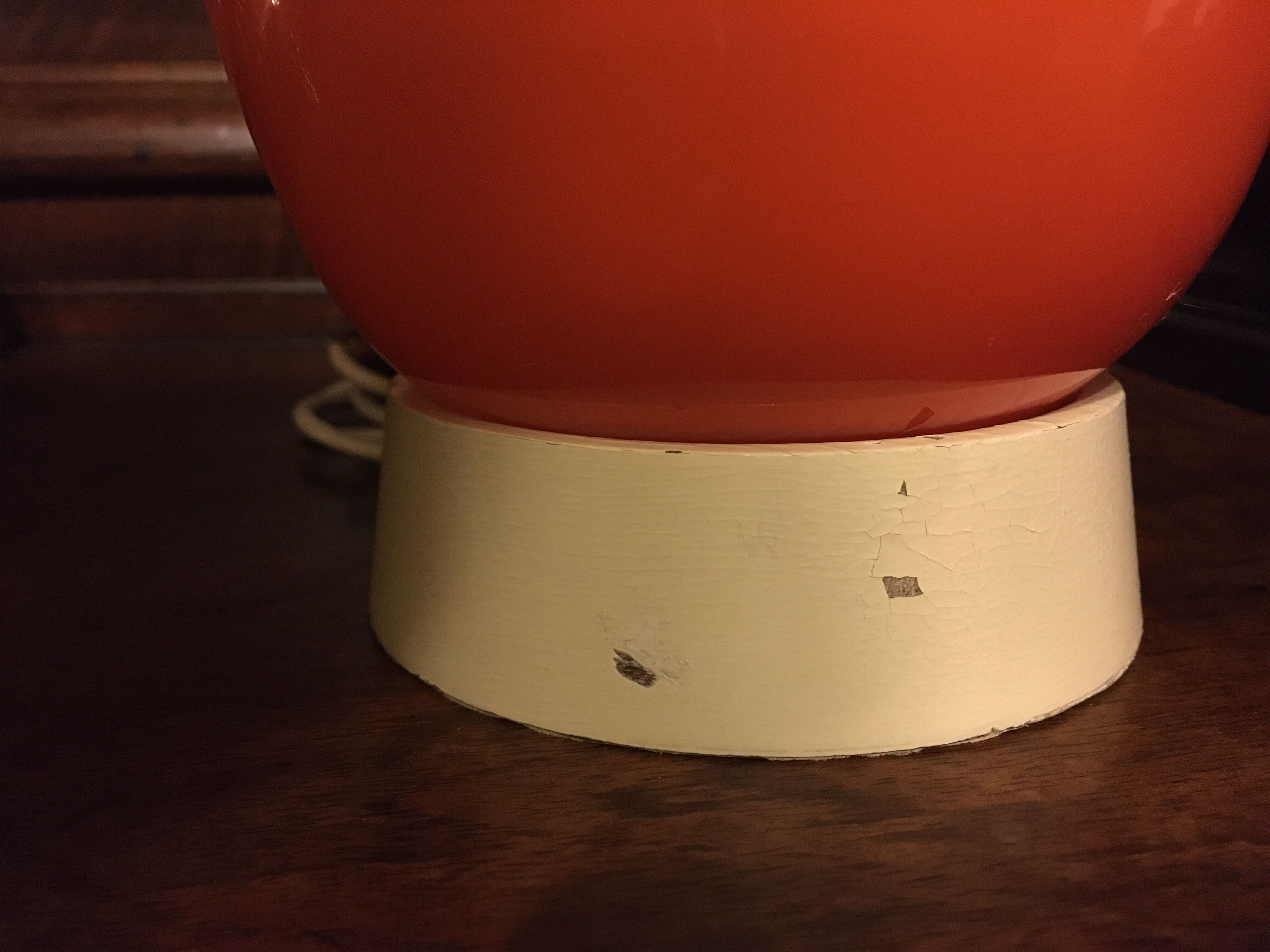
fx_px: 1064
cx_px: 635
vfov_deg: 48.2
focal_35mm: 29
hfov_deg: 61.7
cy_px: 476
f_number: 2.2
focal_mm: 4.15
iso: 320
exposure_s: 1/17
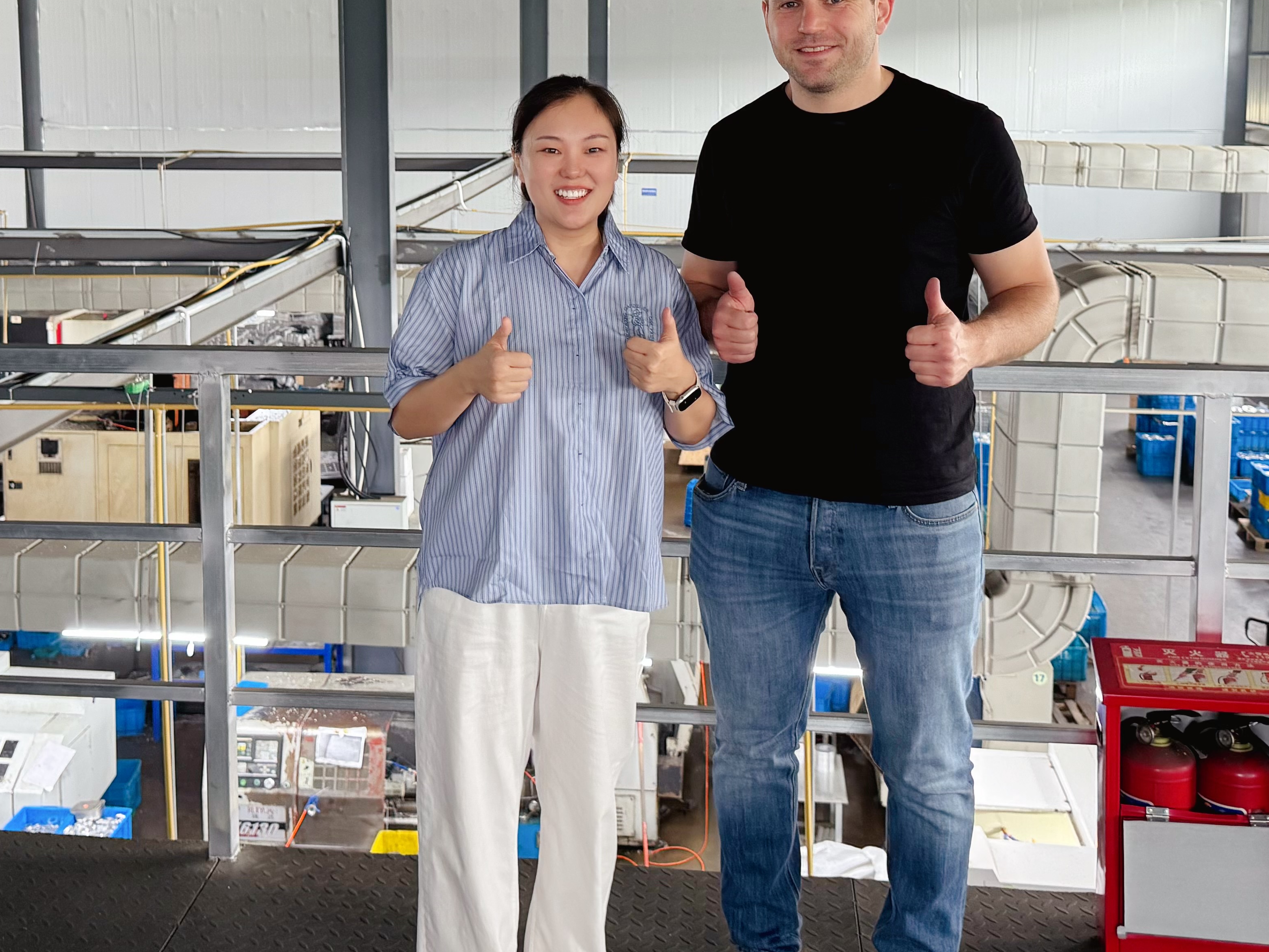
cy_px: 221
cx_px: 553
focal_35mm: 44
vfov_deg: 32.2
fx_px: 1613
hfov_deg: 42.9
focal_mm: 6.76
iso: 250
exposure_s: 1/60
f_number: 1.78
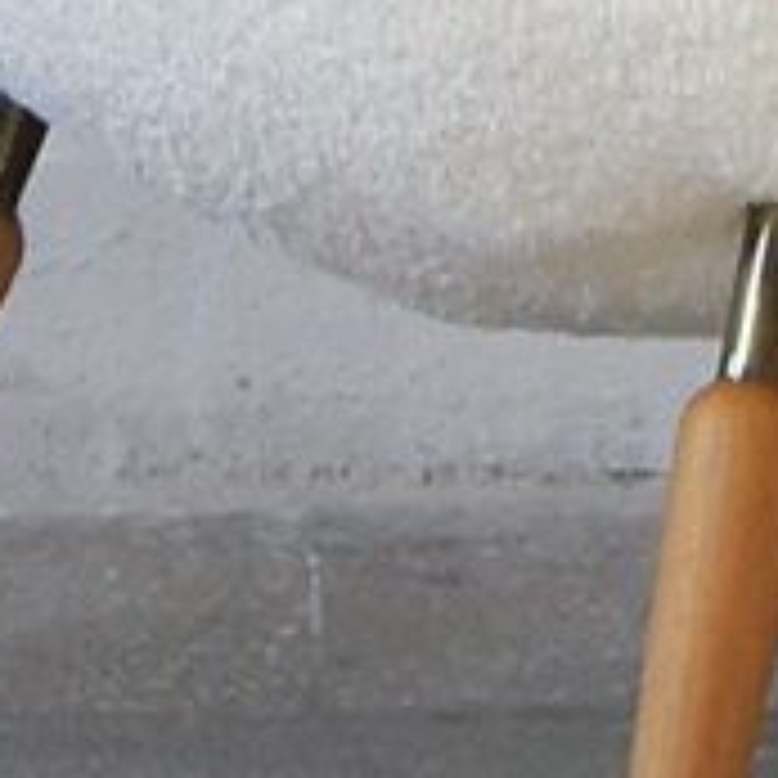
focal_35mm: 383
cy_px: -902
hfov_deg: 4.6
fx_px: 9739
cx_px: 697
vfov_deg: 4.5
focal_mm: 26
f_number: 5.6
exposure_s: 1/160
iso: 400
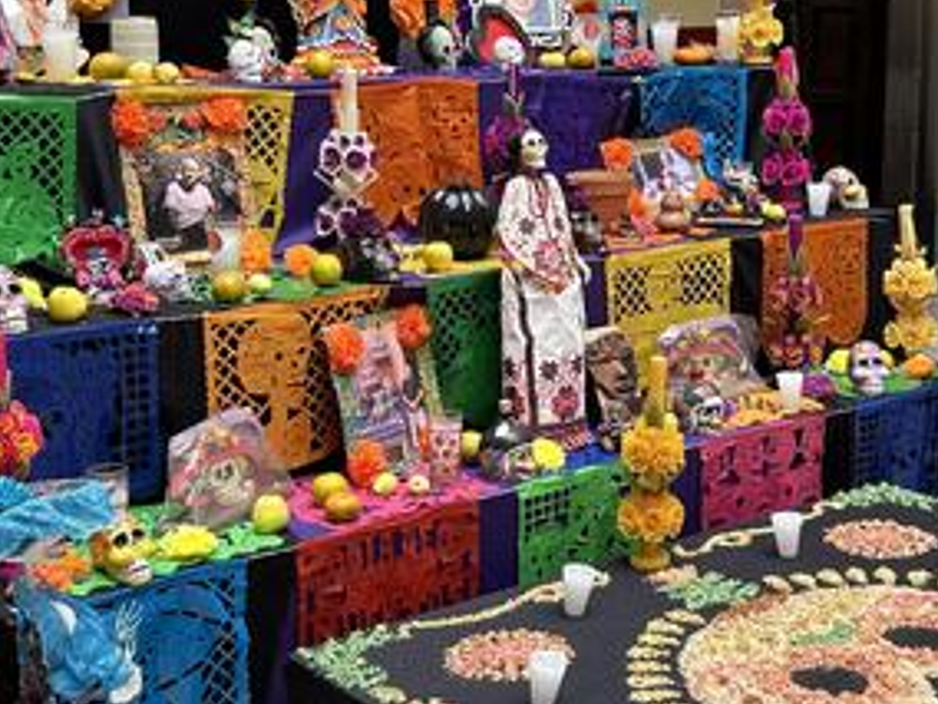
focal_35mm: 64
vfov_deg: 22.9
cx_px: 624
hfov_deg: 30.1
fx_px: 1734
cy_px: 263
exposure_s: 1/132
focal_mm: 5.7
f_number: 1.5
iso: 32
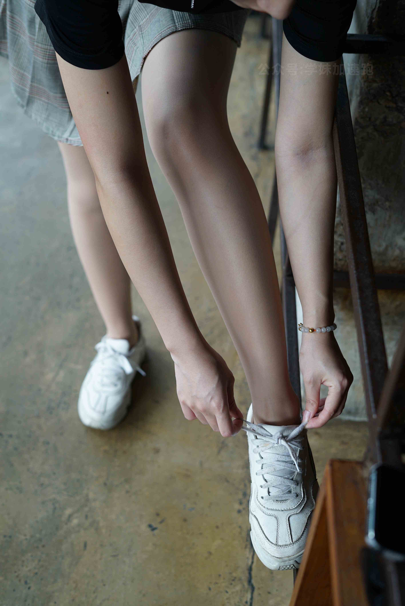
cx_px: 202
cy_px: 303
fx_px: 843
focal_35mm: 50
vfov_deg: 39.6
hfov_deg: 27.0
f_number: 4
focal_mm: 50
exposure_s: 1/80
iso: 200
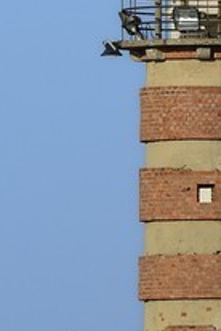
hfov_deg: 0.9
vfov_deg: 1.3
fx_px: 14244
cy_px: 648
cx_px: 588
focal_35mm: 1547
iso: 100
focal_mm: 200
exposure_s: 1/400
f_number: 8
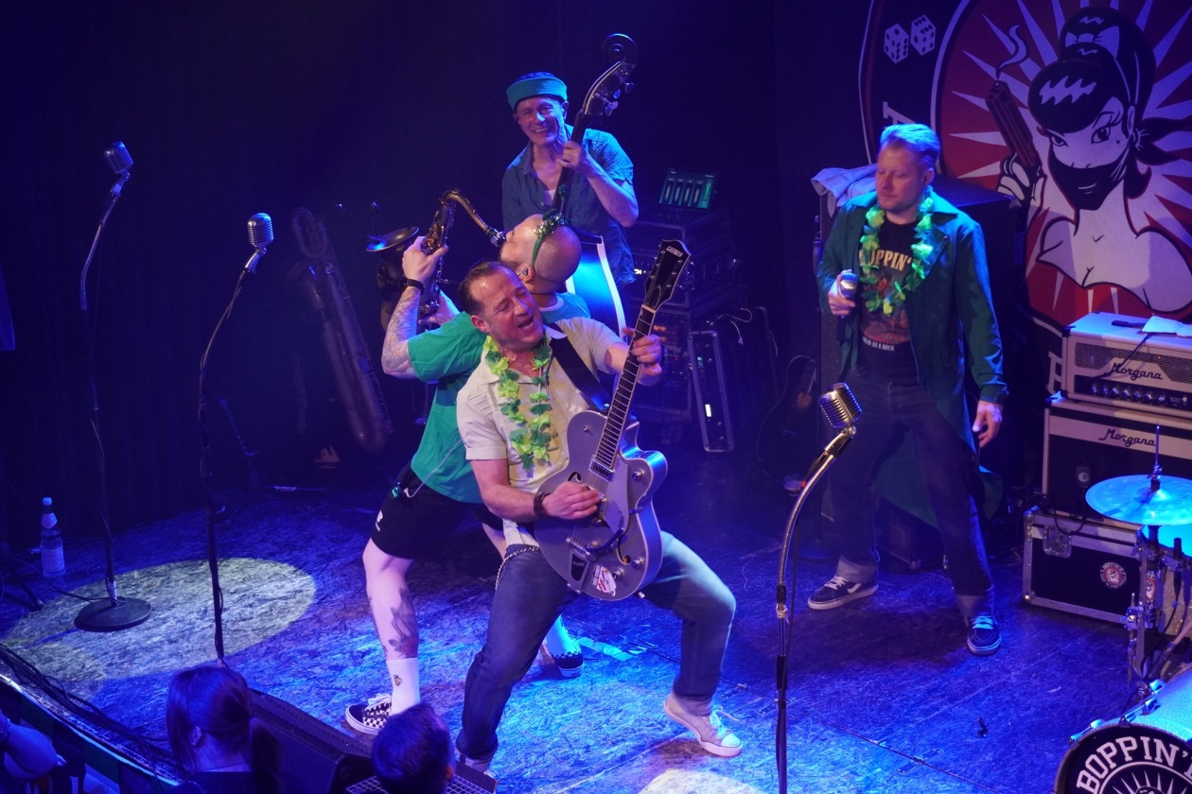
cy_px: 397
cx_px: 596
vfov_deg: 19.7
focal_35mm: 69
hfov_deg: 29.2
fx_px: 2284
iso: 2500
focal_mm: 46
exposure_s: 1/80
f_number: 5.6
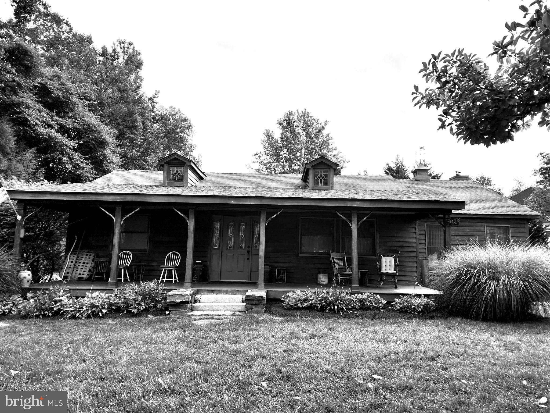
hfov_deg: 73.9
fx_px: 365
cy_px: 206
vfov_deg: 58.9
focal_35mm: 23
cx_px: 275
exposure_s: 1/2021
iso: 20
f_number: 1.8
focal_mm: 5.4
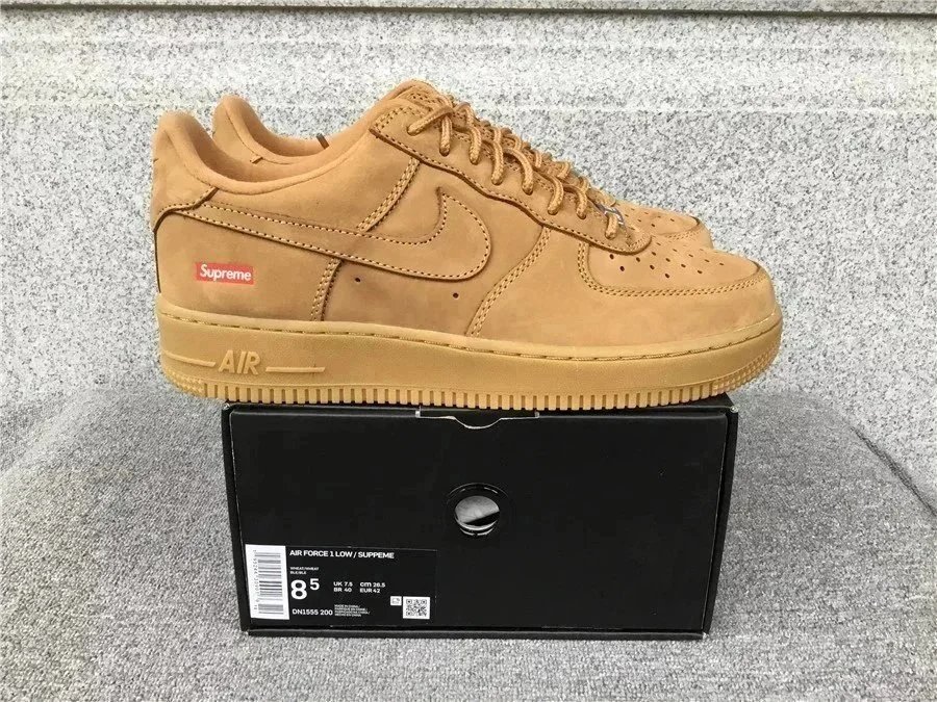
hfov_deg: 58.4
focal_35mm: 31
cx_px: 468
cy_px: 351
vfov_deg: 45.4
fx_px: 839
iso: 32
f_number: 2.4
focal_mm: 3.3
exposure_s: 1/33
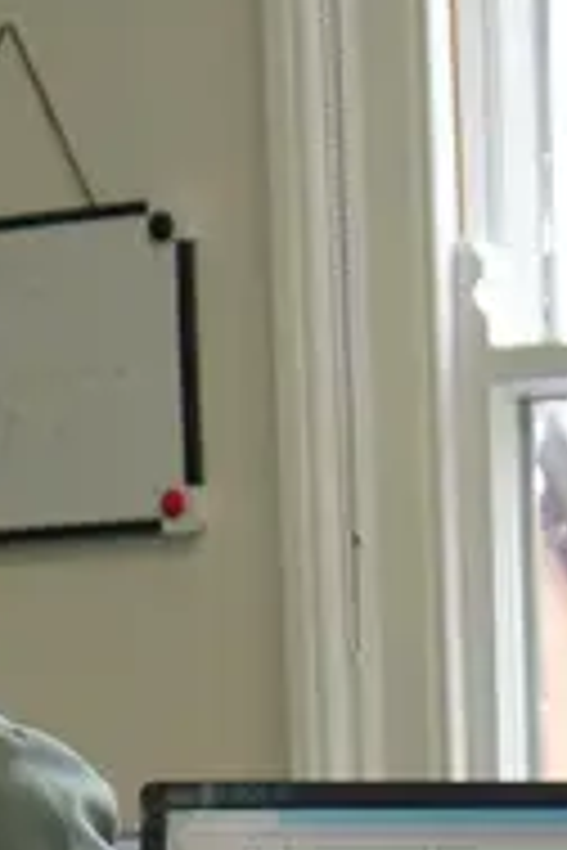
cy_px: 1232
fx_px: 3378
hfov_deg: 9.5
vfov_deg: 13.6
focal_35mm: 143
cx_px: 648
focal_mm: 30
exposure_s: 1/60
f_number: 4
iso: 100
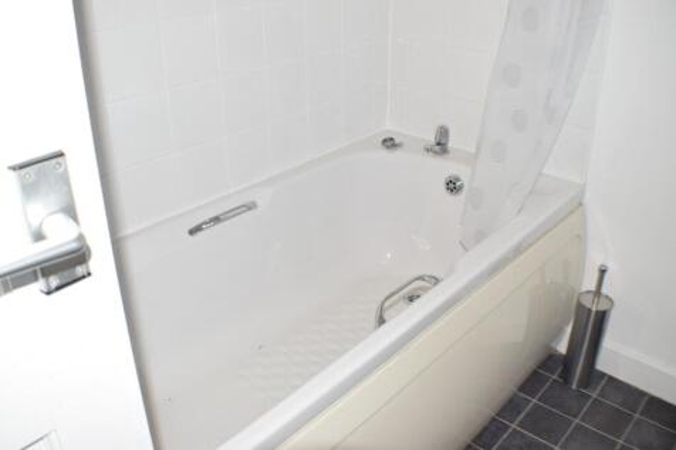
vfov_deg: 30.8
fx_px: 817
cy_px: 225
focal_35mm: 44
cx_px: 338
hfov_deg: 45.0
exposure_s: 1/50
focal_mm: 29
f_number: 7.1
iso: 125
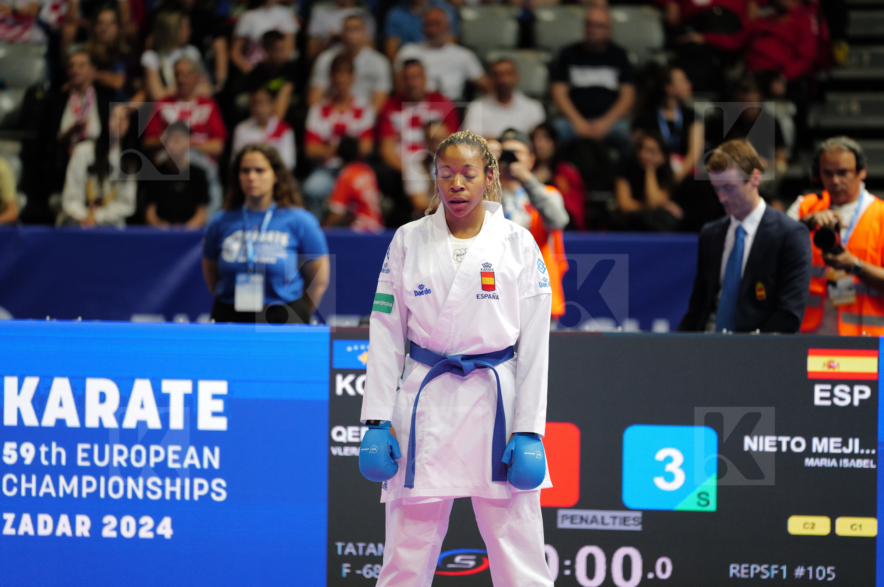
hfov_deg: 10.3
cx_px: 442
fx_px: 4903
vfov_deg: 6.8
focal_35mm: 200
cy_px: 294
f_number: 2.8
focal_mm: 200
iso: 3200
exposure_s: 1/1000
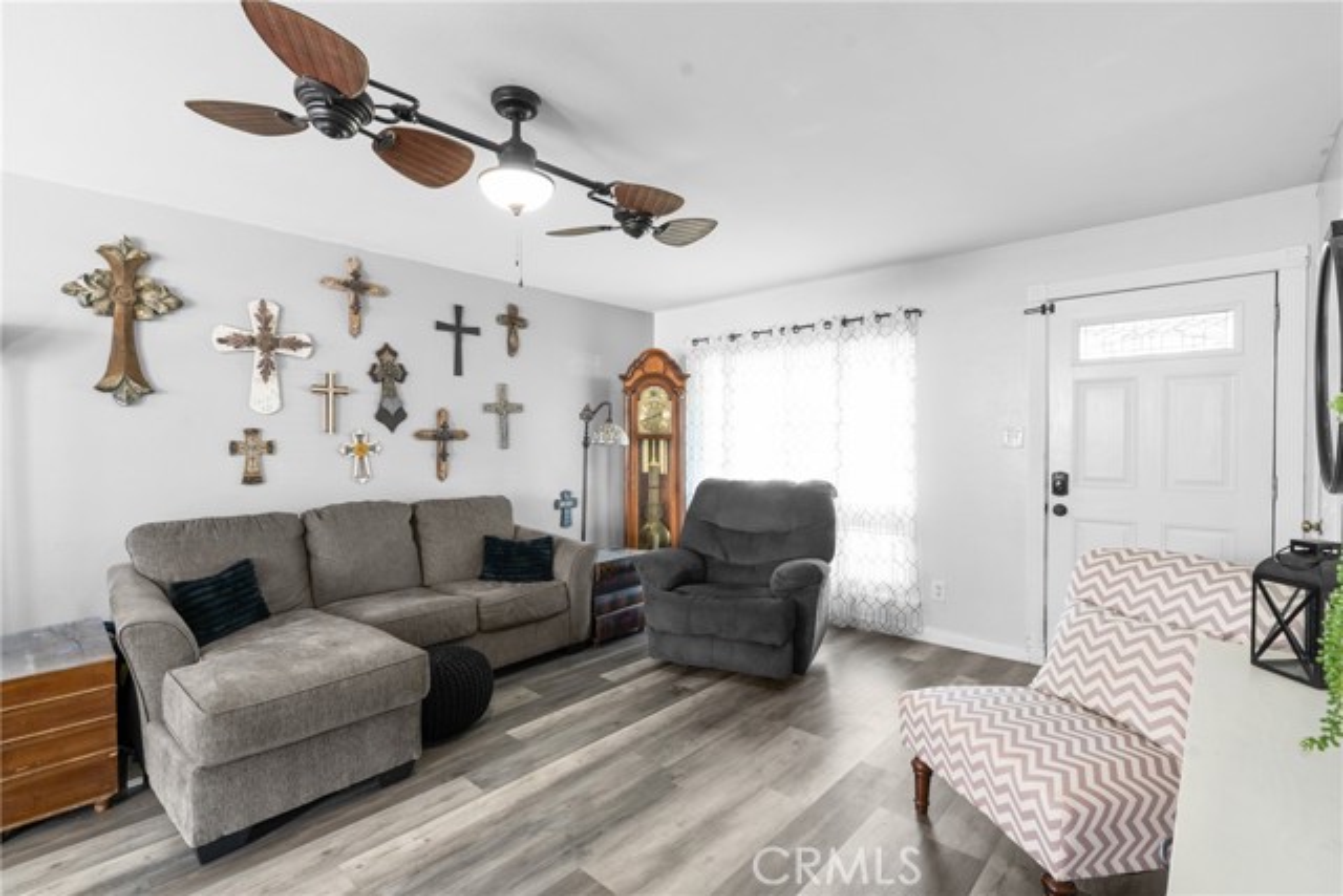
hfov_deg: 96.7
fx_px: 597
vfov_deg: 73.8
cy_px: 448
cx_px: 672
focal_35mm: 16
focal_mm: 16
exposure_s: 1/4
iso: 640
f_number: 8
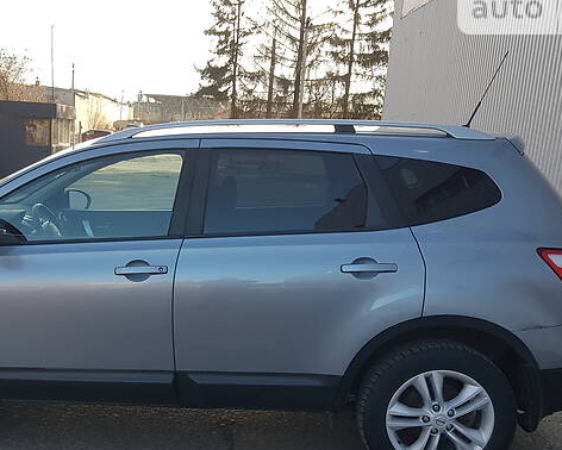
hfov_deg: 42.1
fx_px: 716
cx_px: 170
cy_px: 326
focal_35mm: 43
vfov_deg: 34.3
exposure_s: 1/540
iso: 40
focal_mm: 4.2
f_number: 1.7
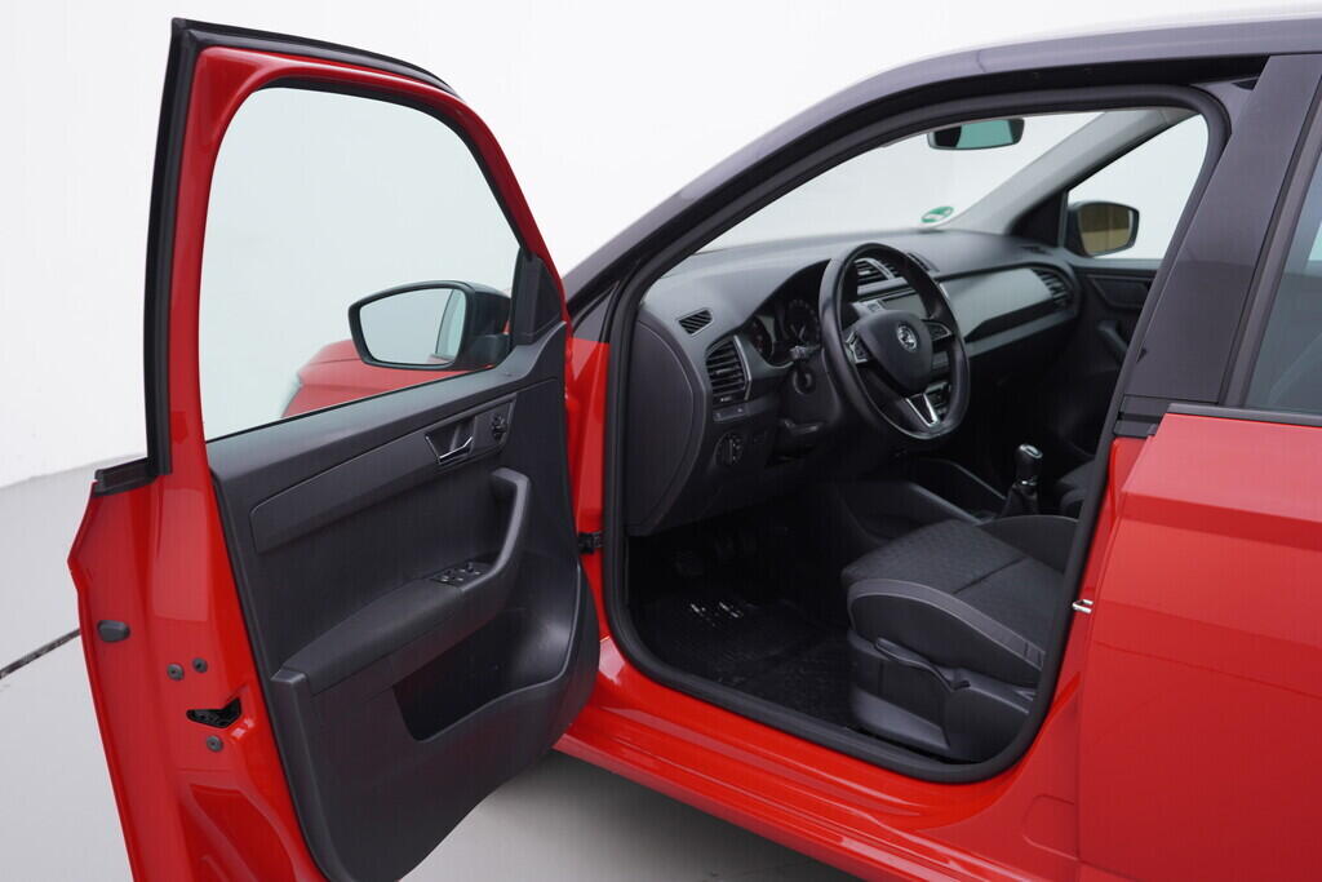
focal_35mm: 36
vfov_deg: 36.9
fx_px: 1322
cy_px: 441
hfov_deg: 53.1
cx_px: 661
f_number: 3.2
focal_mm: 24
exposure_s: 1/50
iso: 125
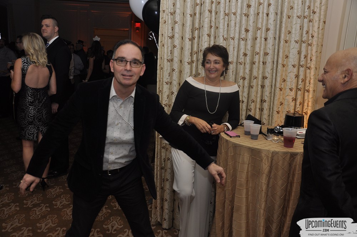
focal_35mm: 33
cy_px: 118
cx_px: 178
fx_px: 327
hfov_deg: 57.3
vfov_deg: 39.9
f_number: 5
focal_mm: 22
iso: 400
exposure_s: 1/60
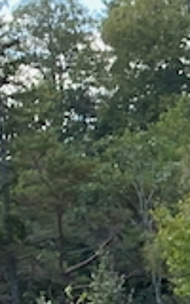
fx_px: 1823
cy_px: 644
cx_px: 876
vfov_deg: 8.9
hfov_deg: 5.0
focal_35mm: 220
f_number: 1.8
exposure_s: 1/724
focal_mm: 4.25
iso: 32
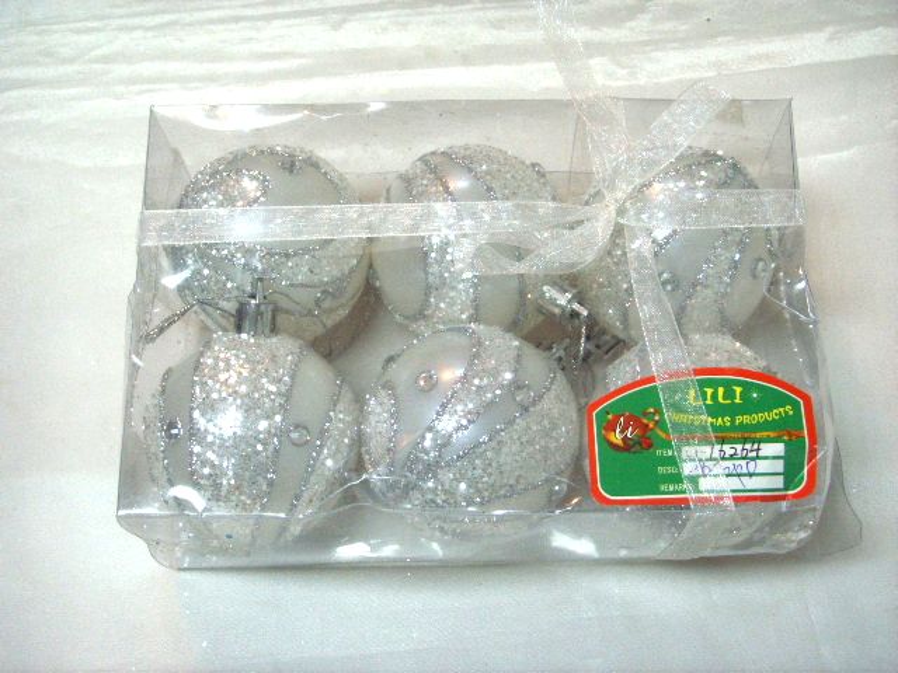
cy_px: 336
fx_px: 1297
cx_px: 449
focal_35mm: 50
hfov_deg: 38.2
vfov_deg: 29.1
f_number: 3.8
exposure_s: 1/45
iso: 152
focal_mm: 8.8
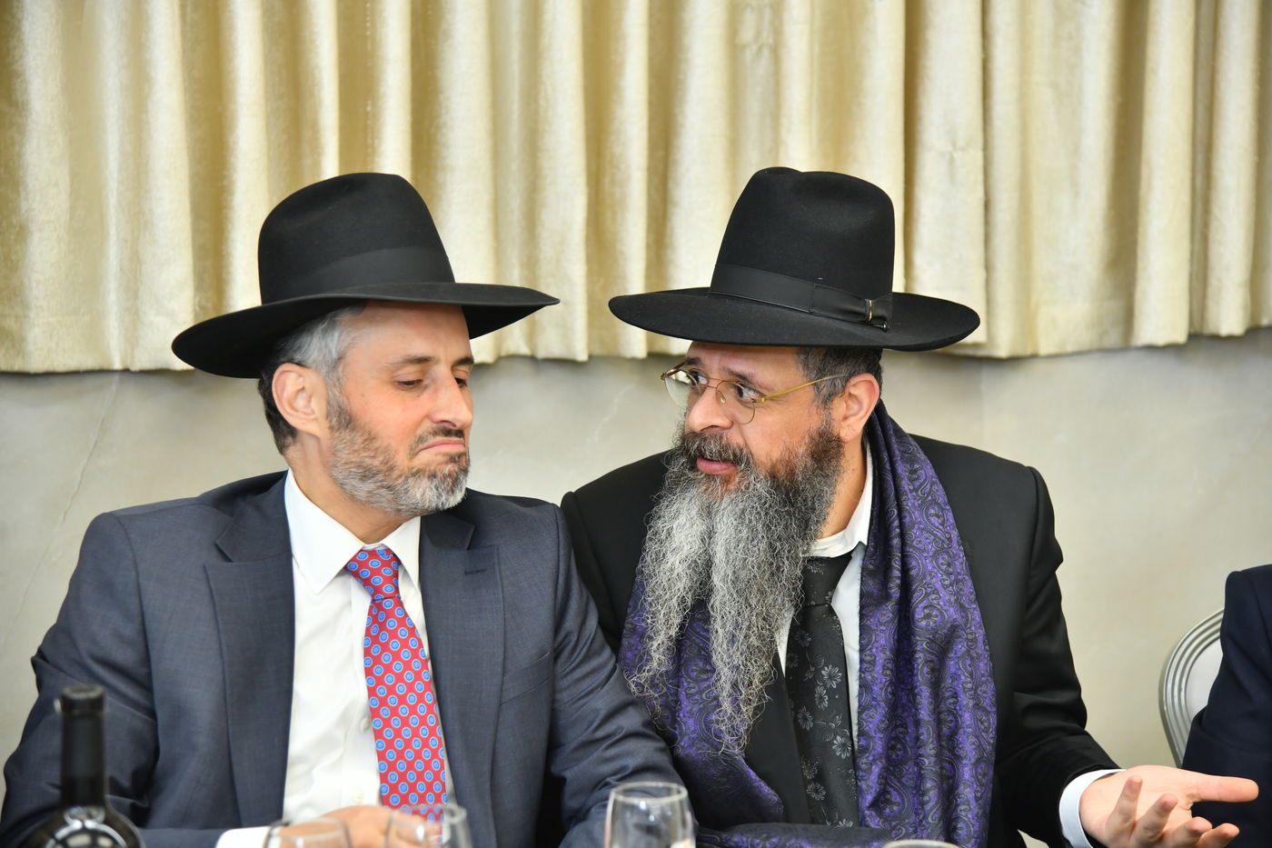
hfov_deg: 23.6
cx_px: 636
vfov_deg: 15.9
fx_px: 3038
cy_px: 424
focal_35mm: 86
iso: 1000
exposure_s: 1/200
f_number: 4.5
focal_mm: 86
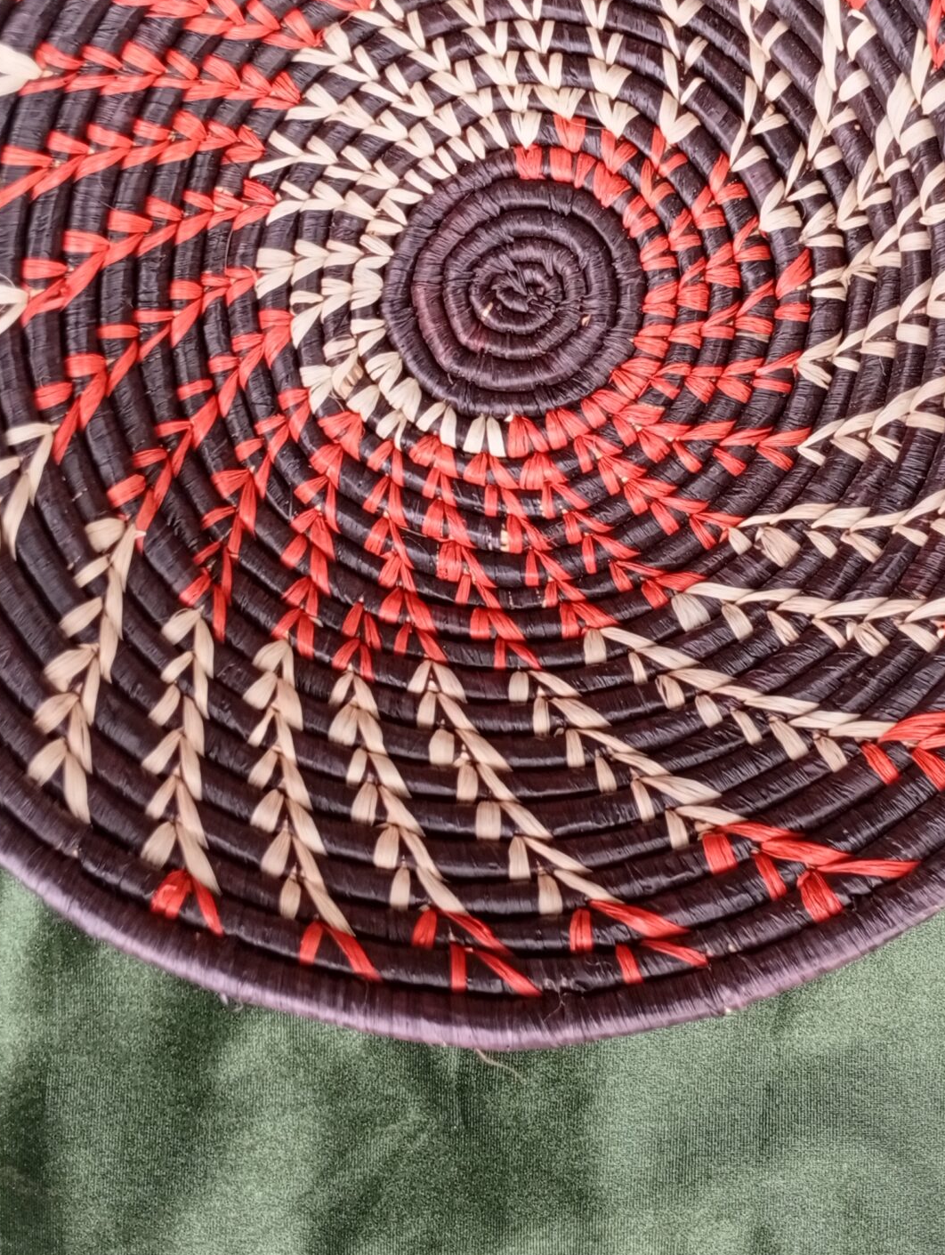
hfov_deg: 29.7
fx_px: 1780
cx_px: 574
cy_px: 414
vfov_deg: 38.4
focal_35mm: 49
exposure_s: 1/50
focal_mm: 3.98
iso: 75
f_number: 1.8
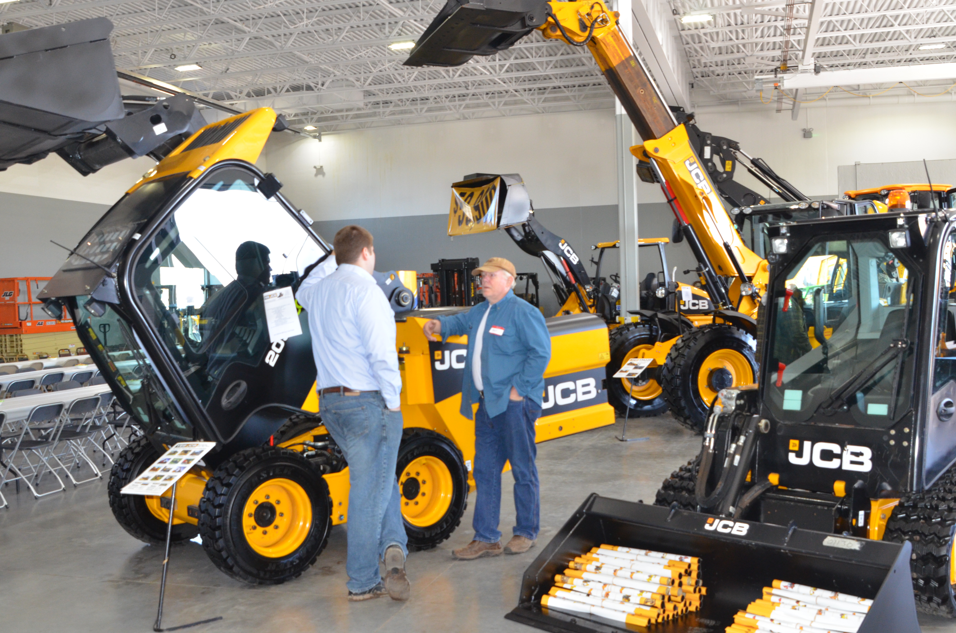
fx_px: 954
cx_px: 478
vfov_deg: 36.7
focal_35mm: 36
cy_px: 316
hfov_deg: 53.2
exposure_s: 1/60
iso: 1250
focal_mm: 24
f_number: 5.6
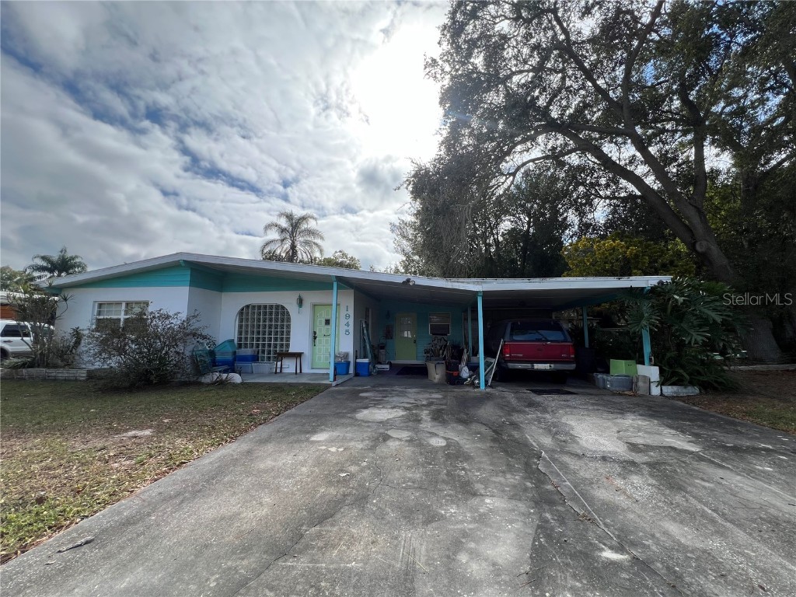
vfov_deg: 89.9
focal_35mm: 13
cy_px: 298
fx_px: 299
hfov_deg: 106.2
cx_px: 398
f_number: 1.8
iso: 32
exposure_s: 1/1672
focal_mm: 1.57
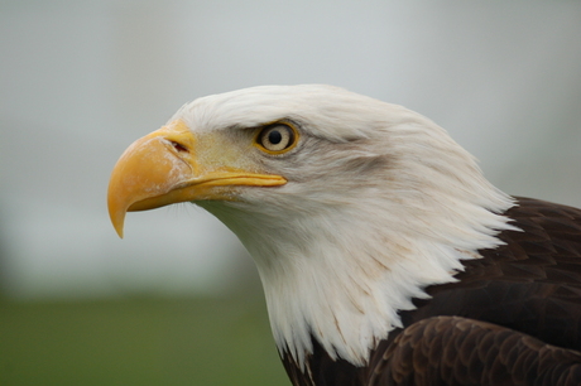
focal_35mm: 225
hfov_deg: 9.2
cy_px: 193
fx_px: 3629
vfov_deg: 6.1
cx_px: 290
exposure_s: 1/1250
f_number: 4.5
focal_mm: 150
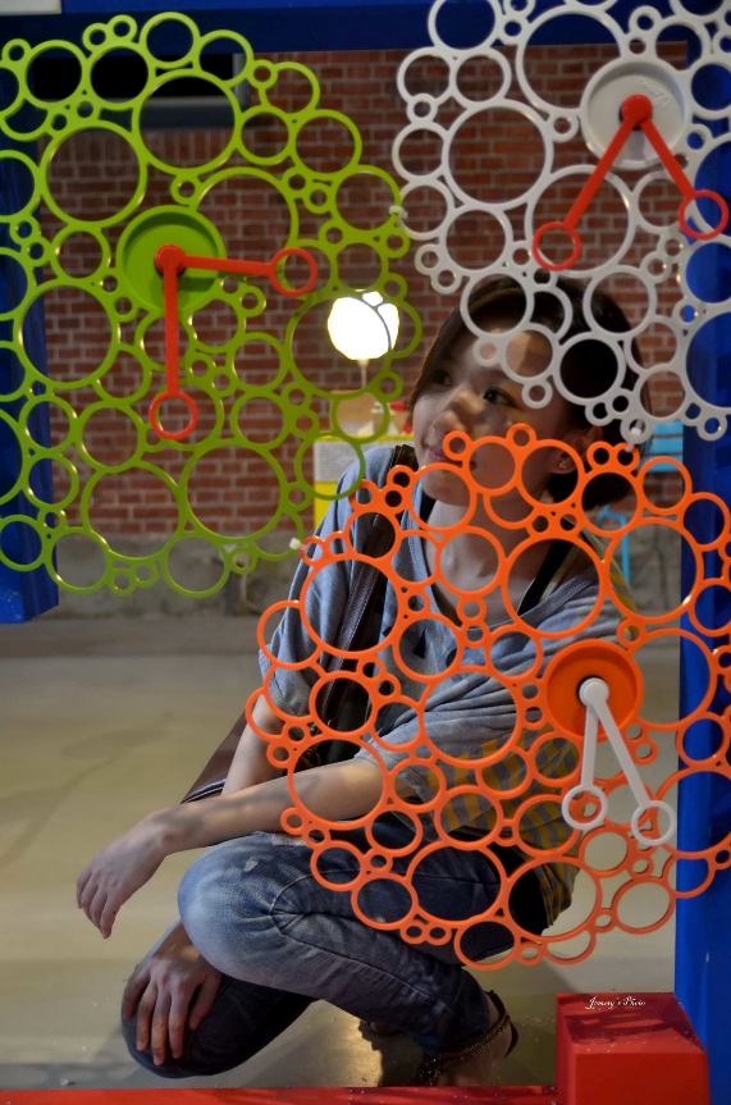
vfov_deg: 48.0
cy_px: 552
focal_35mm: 40
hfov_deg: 32.8
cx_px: 366
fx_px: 1240
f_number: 2.8
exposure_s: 1/10
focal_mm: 27
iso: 100
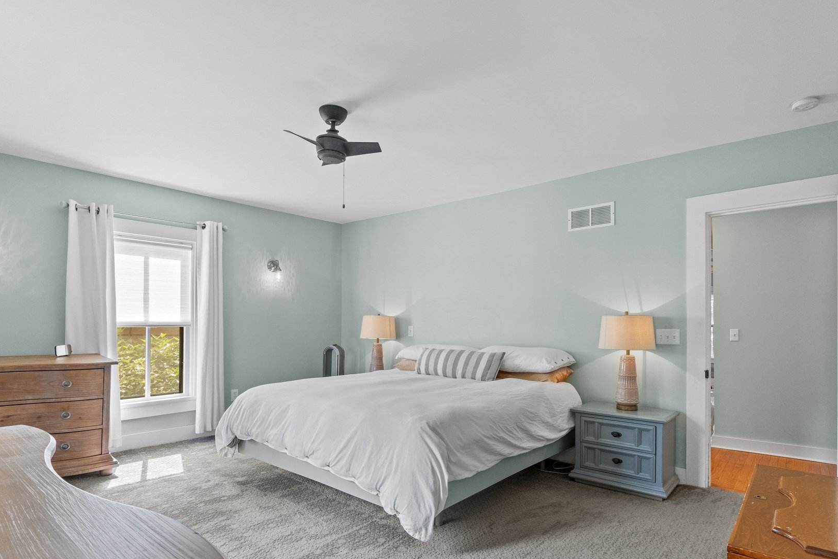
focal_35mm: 19
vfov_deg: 63.7
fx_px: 442
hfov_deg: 86.7
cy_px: 346
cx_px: 454
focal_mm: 10
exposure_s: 1/10
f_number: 4.5
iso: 800
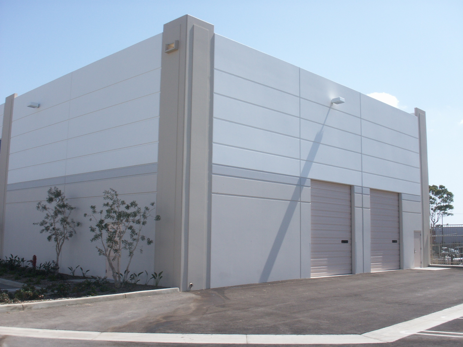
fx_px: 495
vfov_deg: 38.7
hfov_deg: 50.1
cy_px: 174
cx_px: 232
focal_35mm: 37
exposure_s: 1/200
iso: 50
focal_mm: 7.7
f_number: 7.1
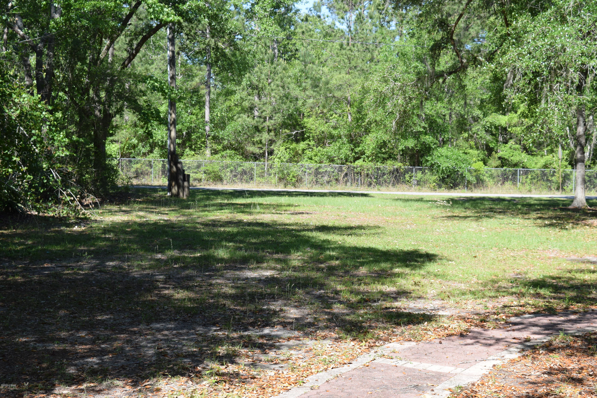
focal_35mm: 57
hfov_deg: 35.1
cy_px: 199
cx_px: 298
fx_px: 945
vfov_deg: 23.8
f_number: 8
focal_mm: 38
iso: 220
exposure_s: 1/250
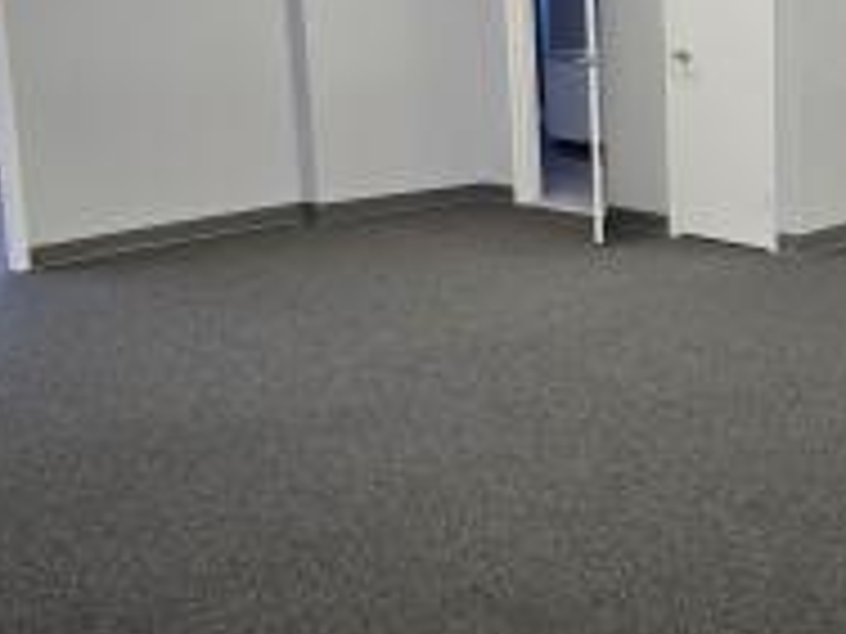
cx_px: 657
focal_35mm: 49
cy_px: 193
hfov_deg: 37.7
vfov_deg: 29.4
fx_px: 1198
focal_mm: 6.3
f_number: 1.7
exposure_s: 1/120
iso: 100
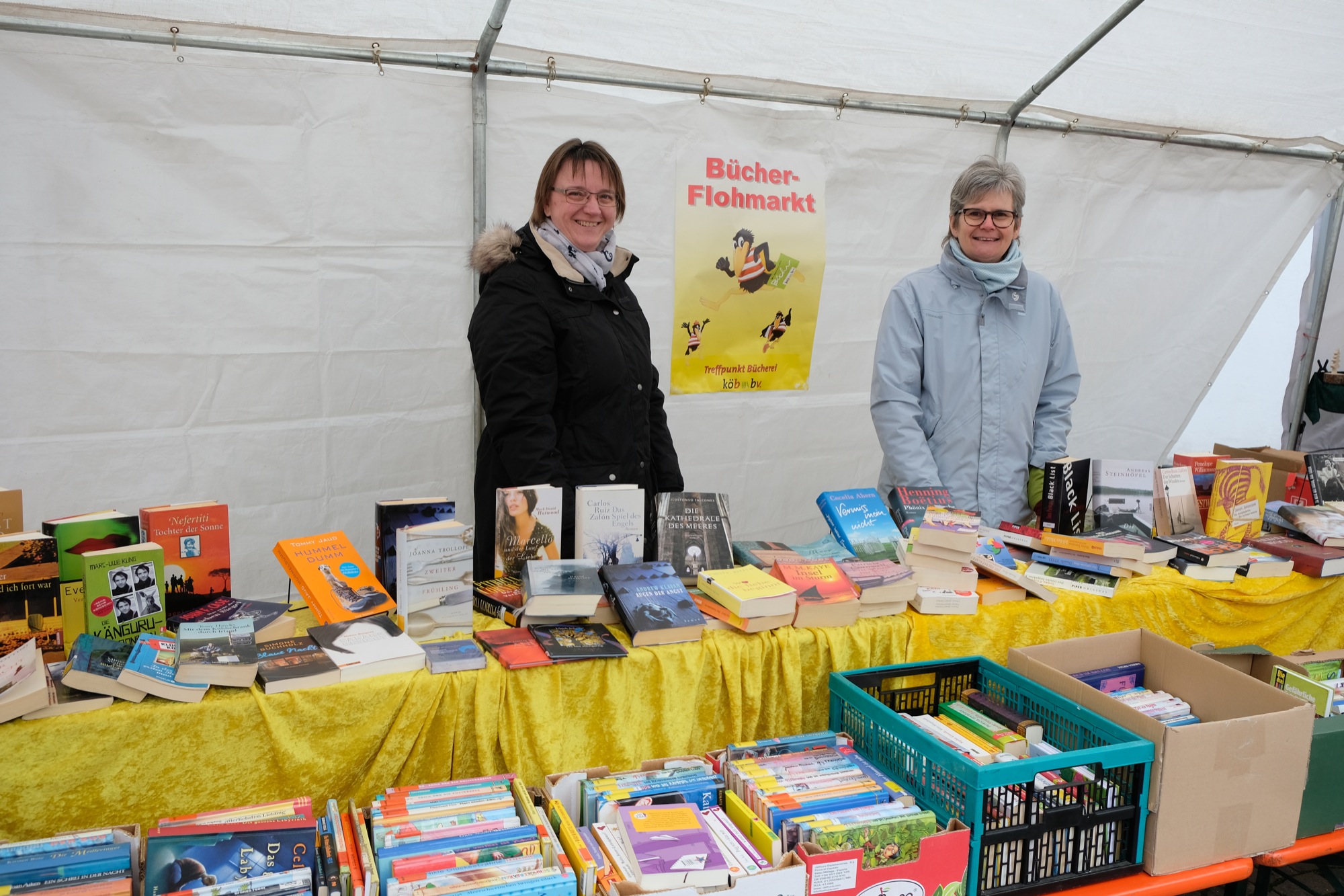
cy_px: 448
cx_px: 672
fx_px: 1157
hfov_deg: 60.3
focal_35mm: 31
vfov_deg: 42.3
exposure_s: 1/200
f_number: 5
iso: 400
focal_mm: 20.5
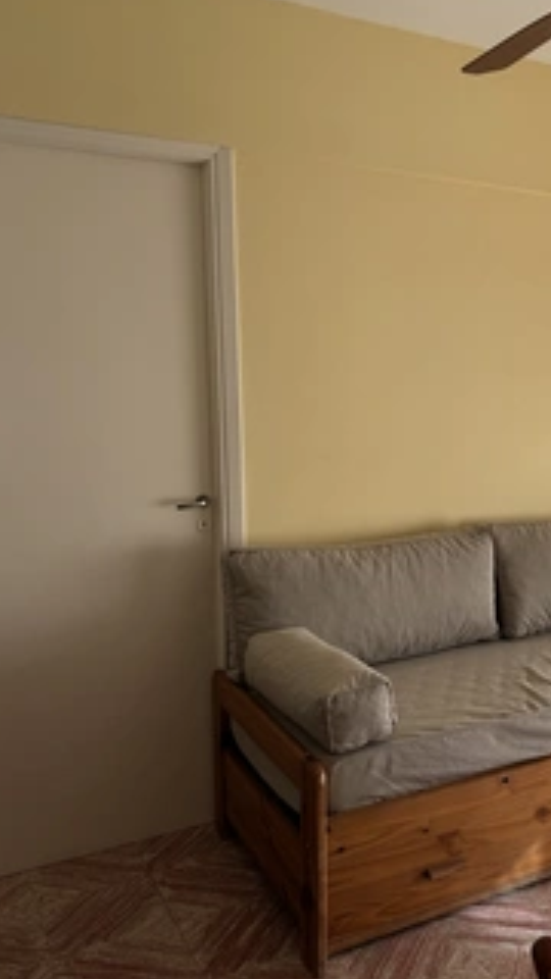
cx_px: 551
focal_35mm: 36
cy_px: 486
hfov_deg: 30.5
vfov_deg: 55.3
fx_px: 935
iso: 80
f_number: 1.78
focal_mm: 6.76
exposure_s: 1/562
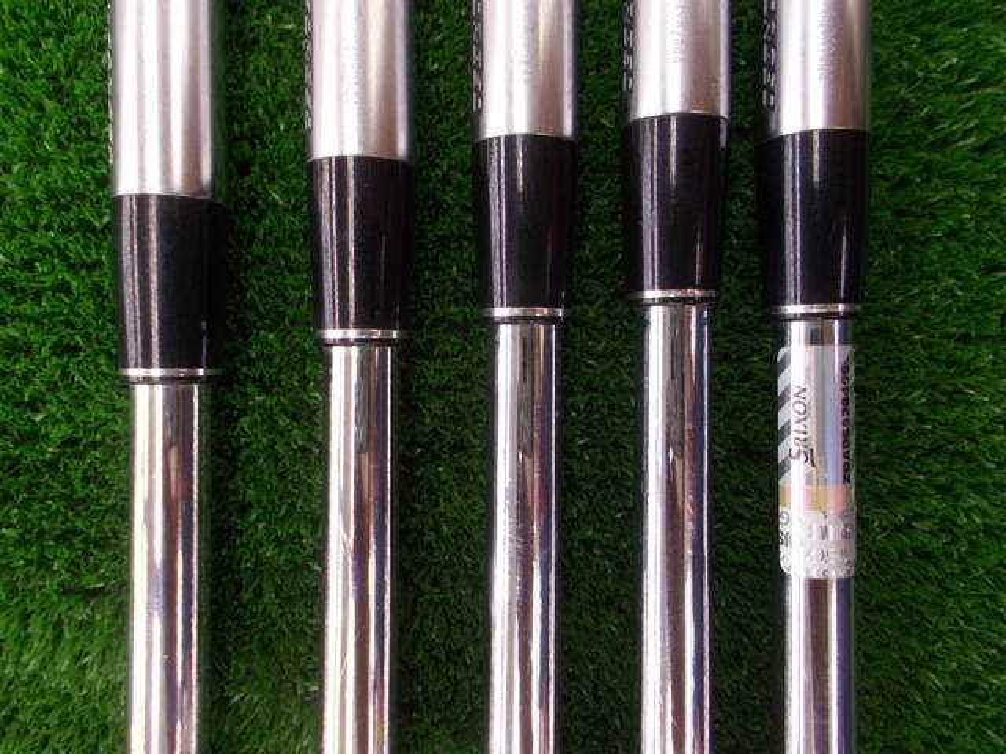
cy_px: 377
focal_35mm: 26
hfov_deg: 67.3
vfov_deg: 53.1
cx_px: 503
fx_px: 756
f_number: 3.2
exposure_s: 1/25
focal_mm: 4.6
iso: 160
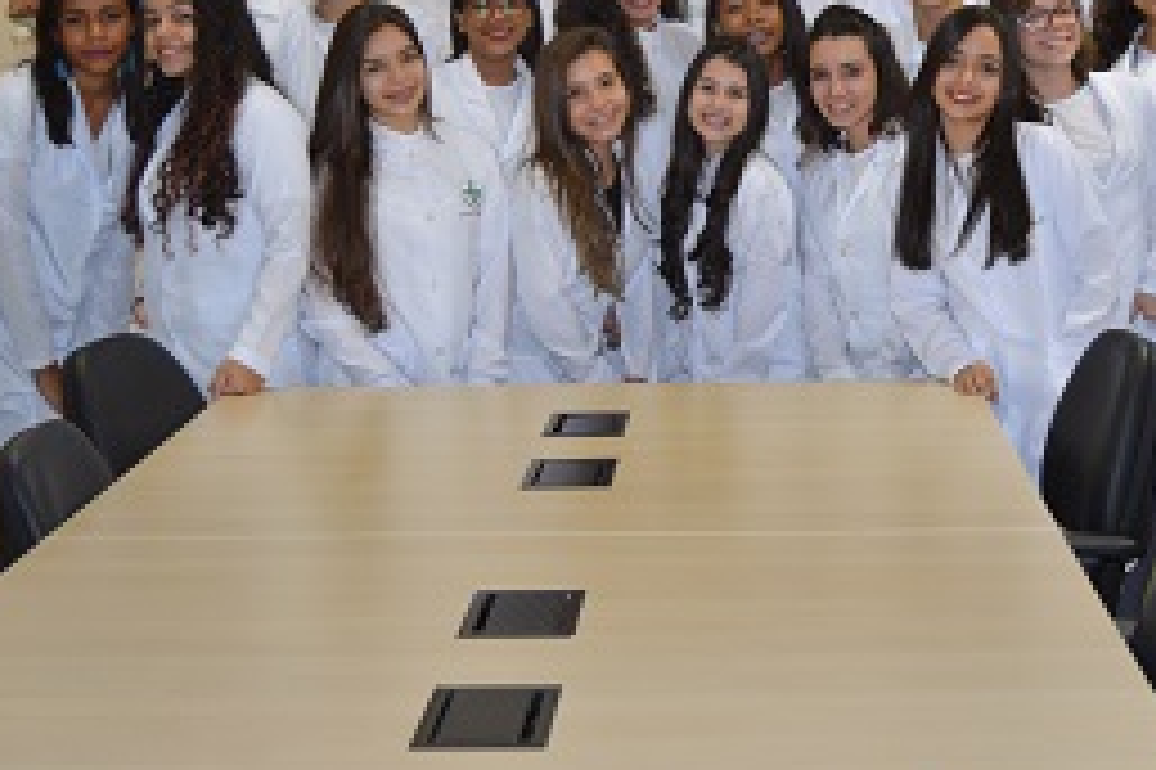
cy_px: 155
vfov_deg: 18.5
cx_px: 715
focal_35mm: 73
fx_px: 2339
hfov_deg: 27.7
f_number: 4
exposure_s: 1/60
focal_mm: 27
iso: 400
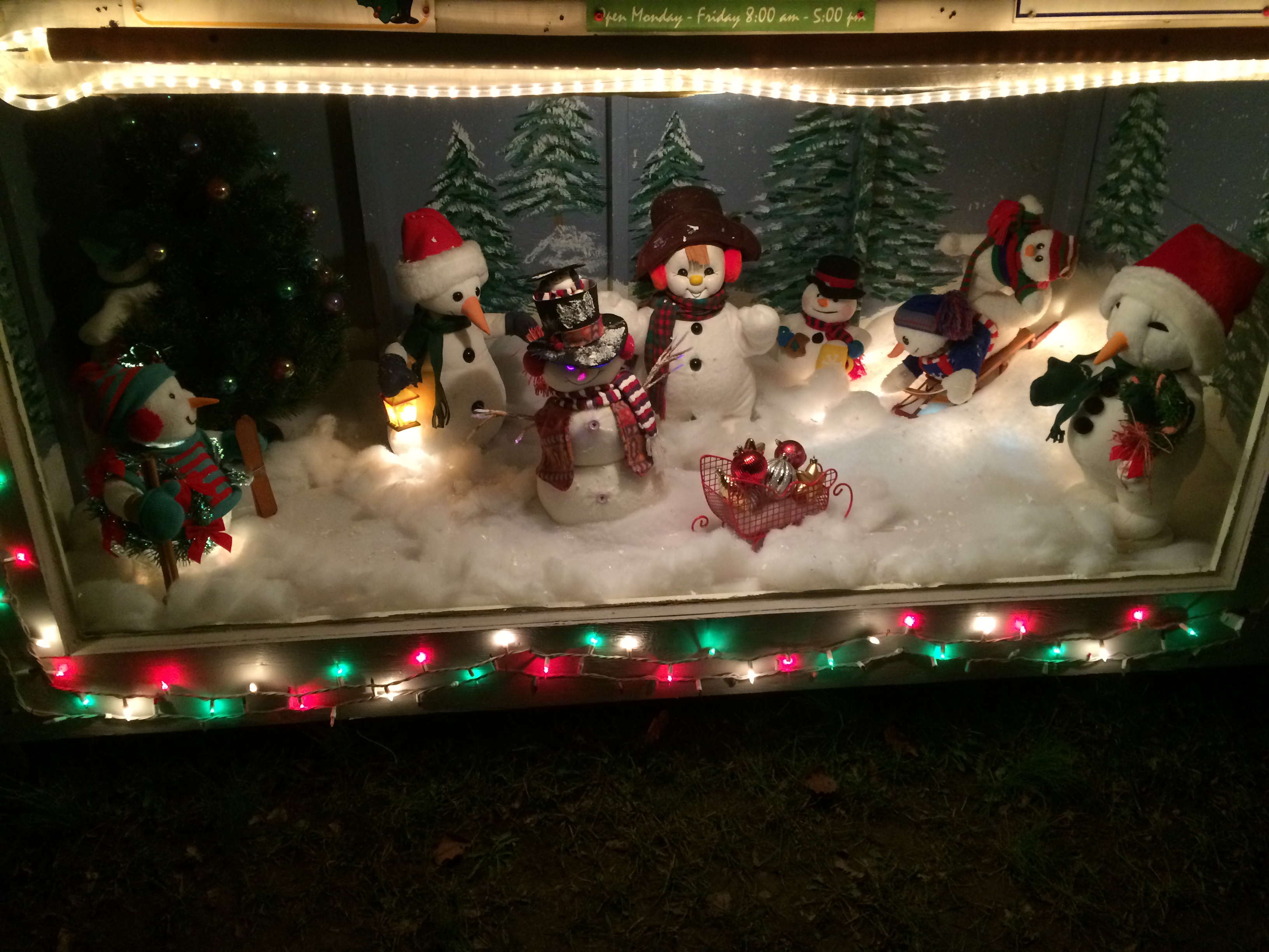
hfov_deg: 61.7
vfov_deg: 48.2
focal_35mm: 29
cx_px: 634
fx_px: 1063
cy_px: 476
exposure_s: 1/30
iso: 250
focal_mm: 4.15
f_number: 2.2
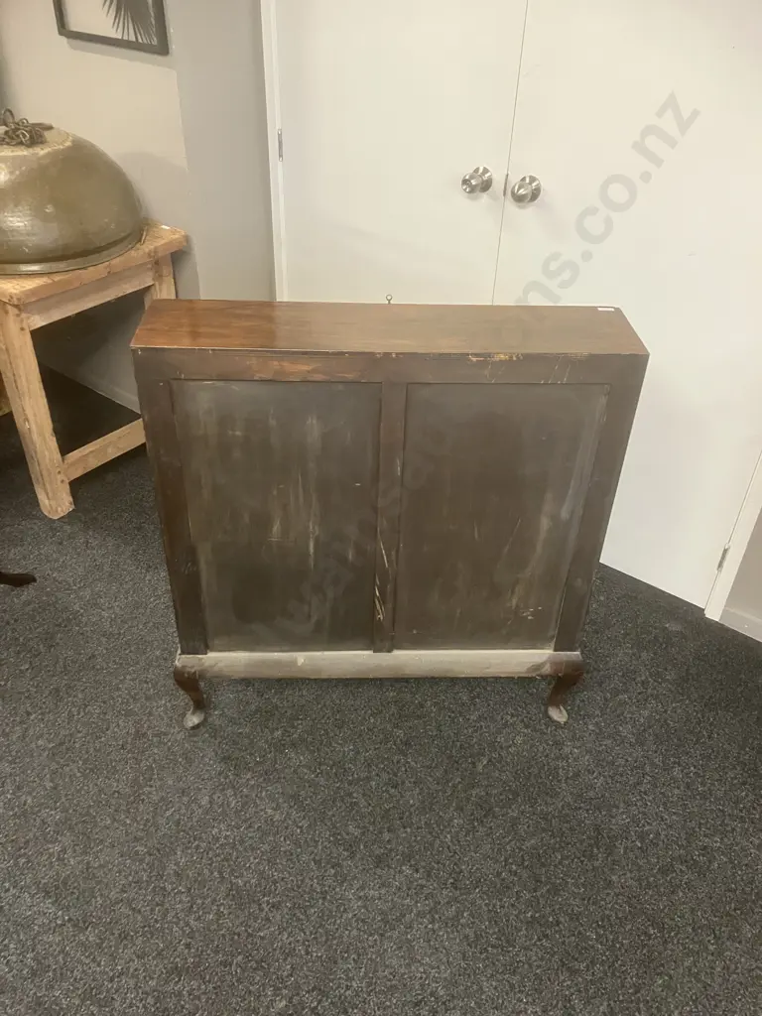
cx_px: 381
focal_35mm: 28
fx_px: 822
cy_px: 508
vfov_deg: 63.4
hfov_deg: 49.7
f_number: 1.8
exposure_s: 1/50
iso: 320
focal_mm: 3.99
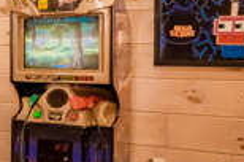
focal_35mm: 80
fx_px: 541
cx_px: -257
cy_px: 65
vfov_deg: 17.0
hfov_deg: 17.4
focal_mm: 16
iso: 1250
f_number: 6.3
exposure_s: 1/100
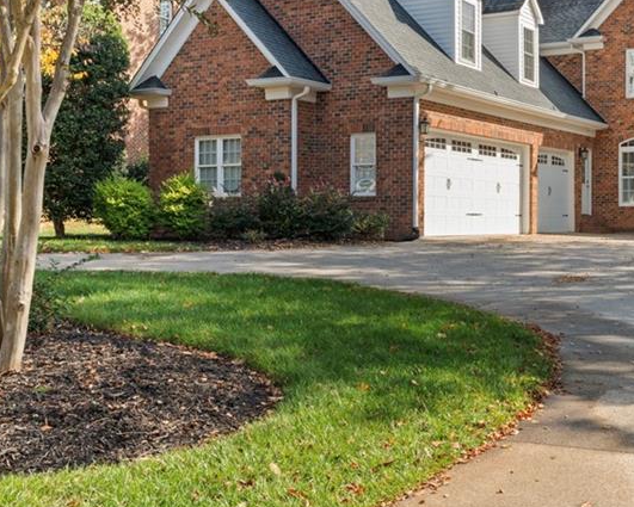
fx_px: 882
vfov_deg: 31.8
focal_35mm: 47
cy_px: 163
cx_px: 561
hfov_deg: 37.2
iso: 400
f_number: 14
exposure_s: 1/50
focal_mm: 26
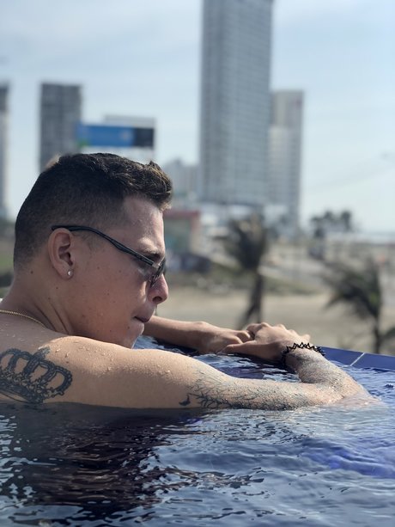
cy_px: 264
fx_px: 791
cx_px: 198
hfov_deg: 28.0
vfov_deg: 36.8
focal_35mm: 52
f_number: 2.4
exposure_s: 1/762
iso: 16
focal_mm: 6
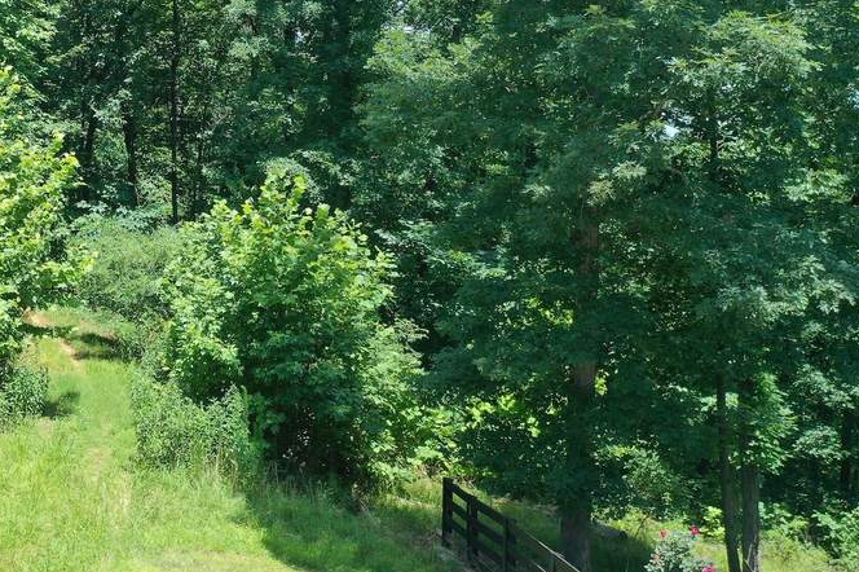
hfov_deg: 34.2
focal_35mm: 54
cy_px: 160
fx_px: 1288
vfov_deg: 24.8
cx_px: 39
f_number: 4.5
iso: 100
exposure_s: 1/120
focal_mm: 10.26
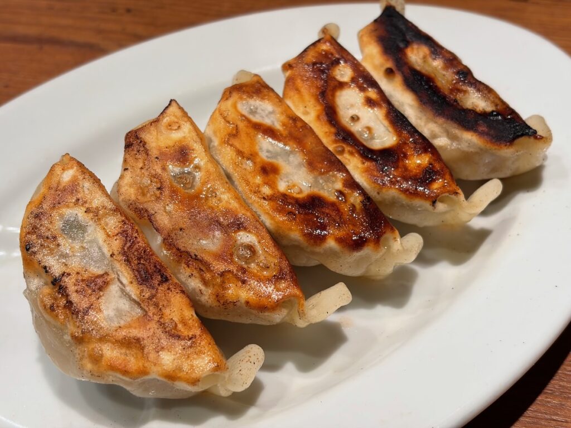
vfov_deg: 28.0
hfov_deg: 36.8
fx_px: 858
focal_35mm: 52
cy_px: 214
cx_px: 286
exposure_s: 1/50
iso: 50
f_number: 1.6
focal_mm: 5.96
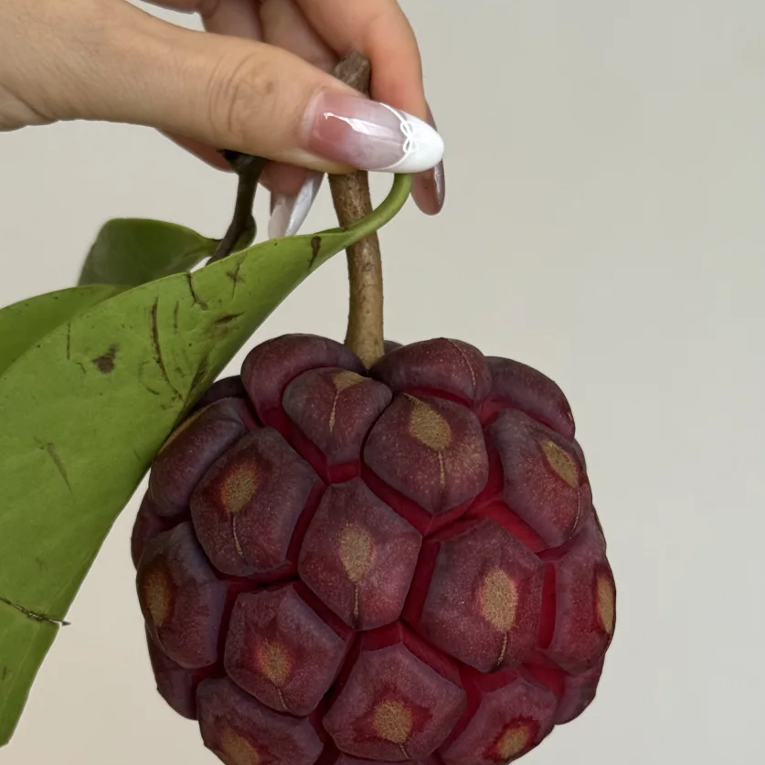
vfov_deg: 23.5
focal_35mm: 73
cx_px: 318
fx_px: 1825
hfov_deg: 23.6
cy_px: 559
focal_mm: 6.76
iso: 160
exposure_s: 1/60
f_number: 1.78
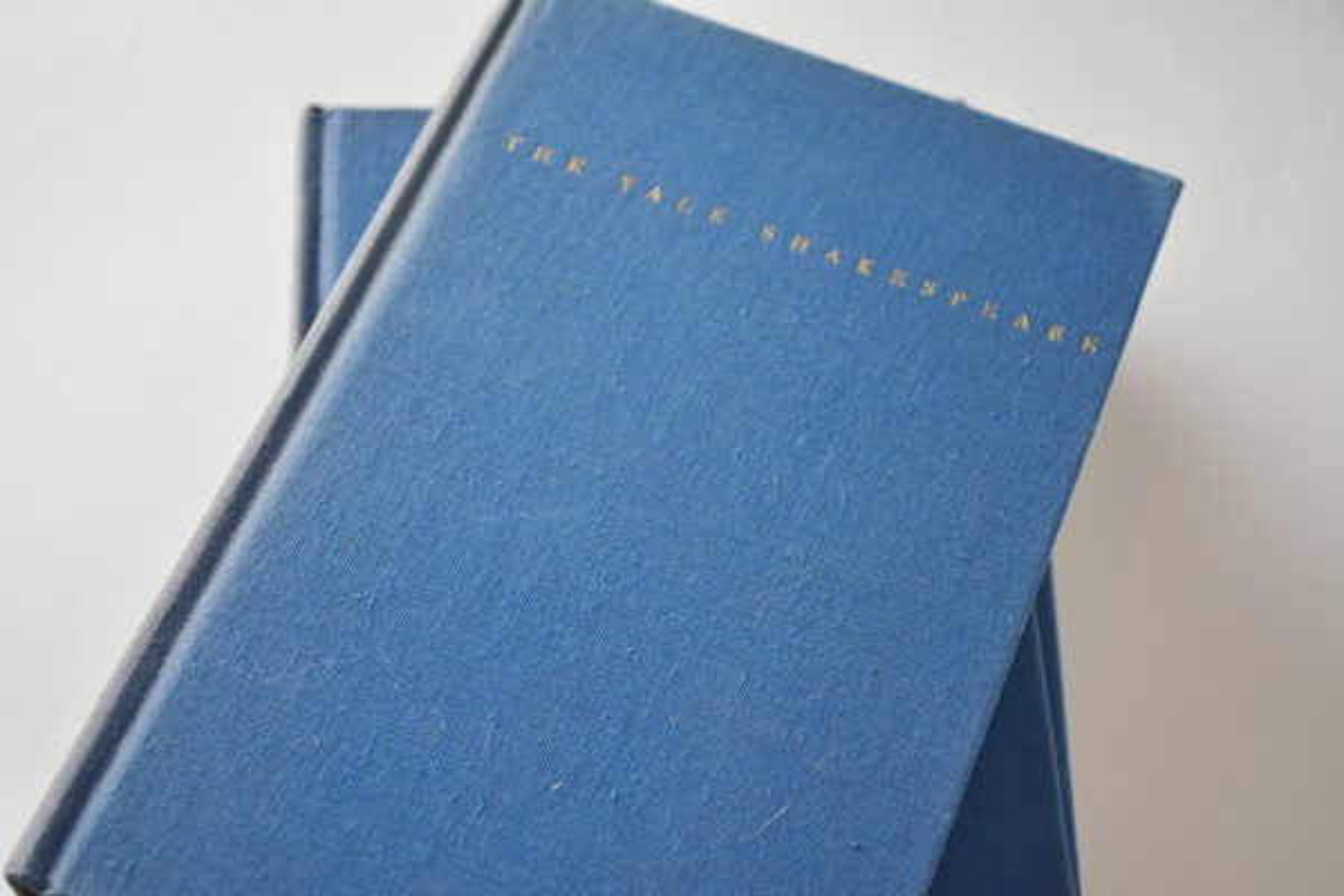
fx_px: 2464
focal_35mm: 66
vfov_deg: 20.6
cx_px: 672
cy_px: 448
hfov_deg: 30.5
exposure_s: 1/100
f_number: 5.3
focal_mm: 44
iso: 400
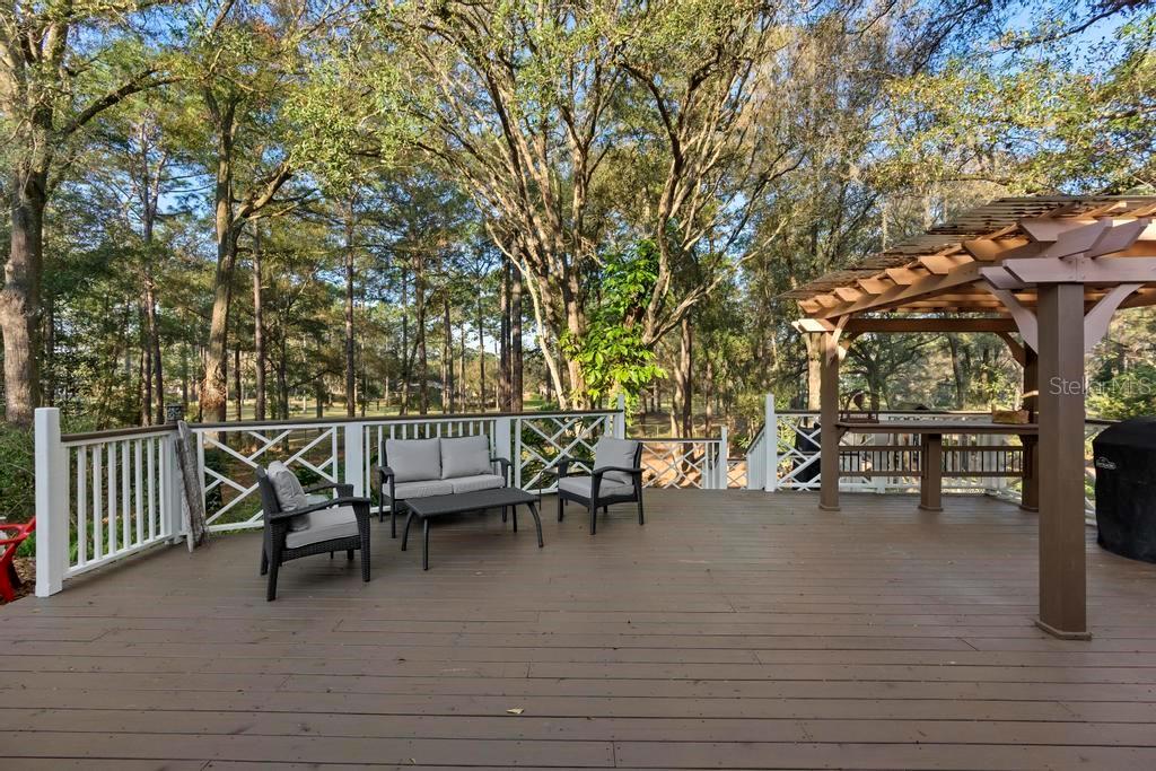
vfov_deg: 73.8
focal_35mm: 16
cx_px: 578
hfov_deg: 96.7
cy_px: 386
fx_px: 514
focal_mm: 16
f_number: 8
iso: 800
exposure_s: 1/250
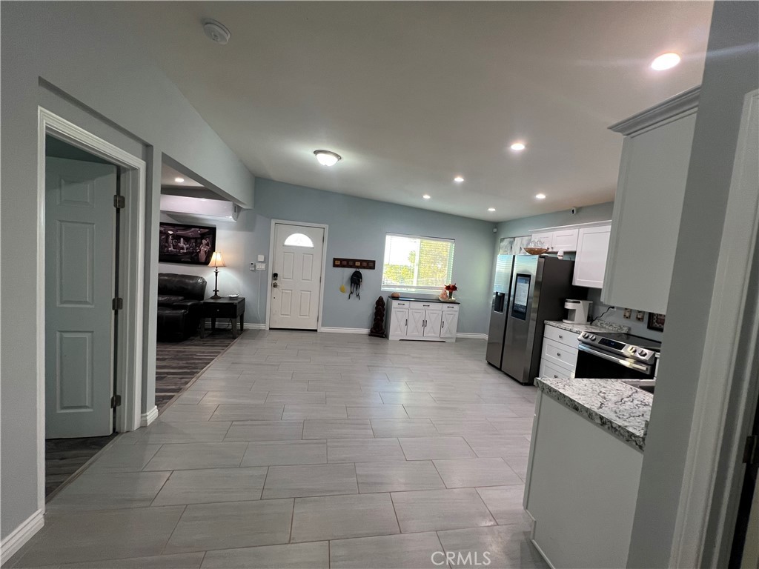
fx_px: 285
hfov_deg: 106.2
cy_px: 284
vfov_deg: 89.9
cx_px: 380
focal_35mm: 13
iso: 125
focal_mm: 1.57
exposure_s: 1/60
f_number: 1.8
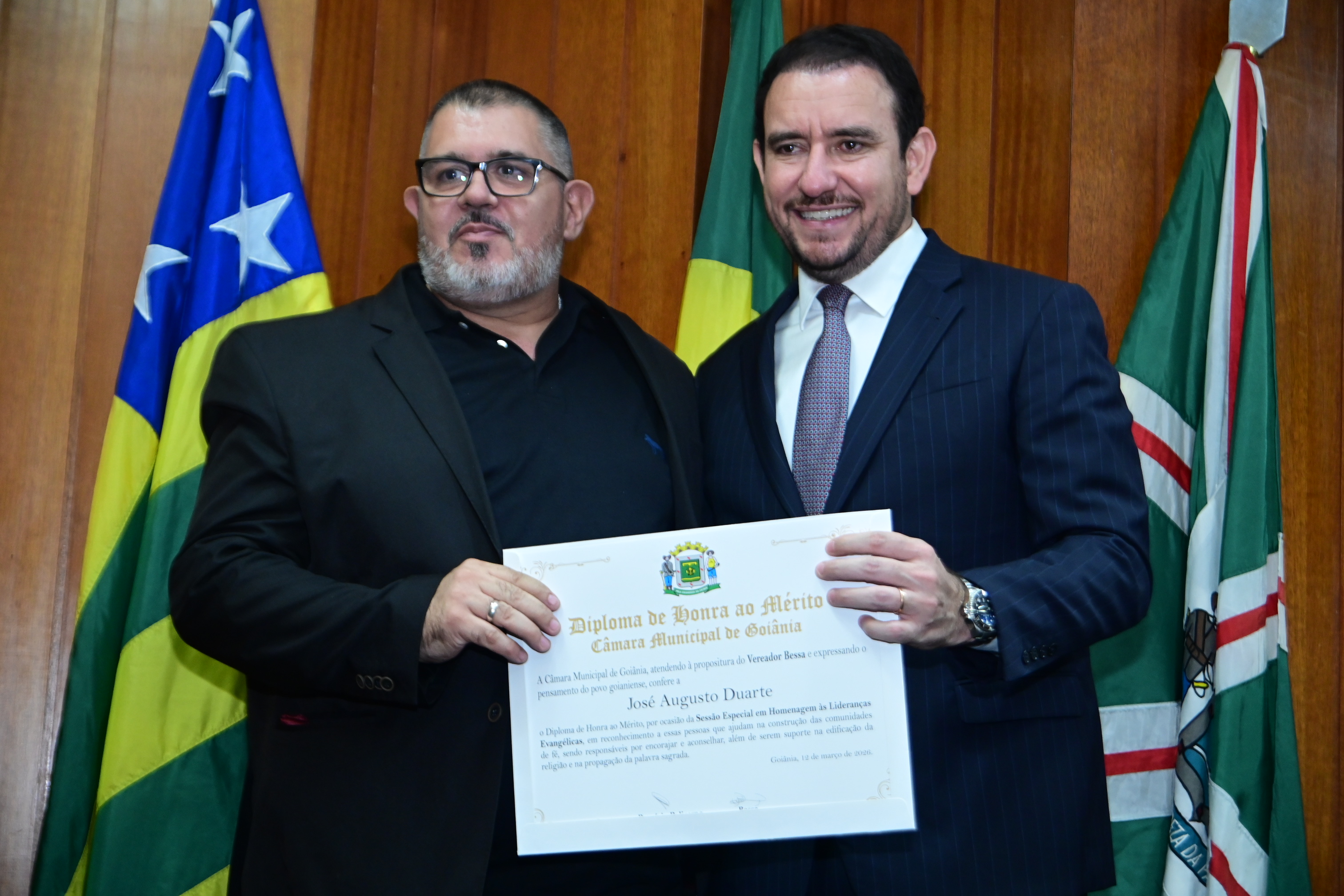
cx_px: 672
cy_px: 448
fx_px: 2464
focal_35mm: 66
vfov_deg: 20.6
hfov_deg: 30.5
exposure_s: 1/125
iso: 3200
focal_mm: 66
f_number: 6.3
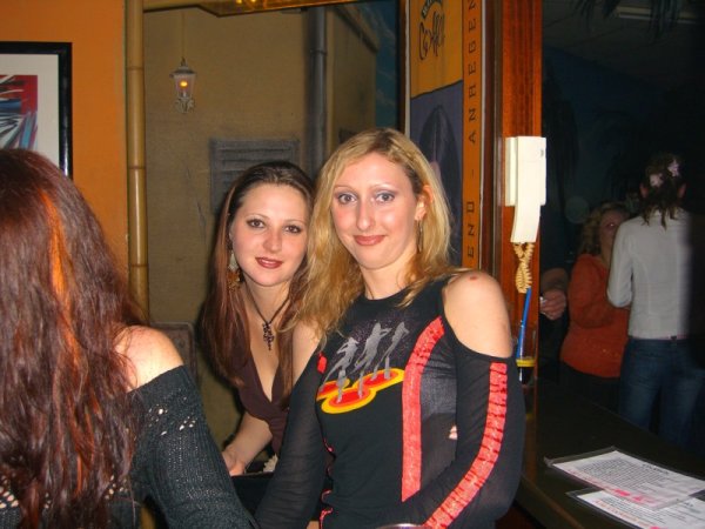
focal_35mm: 38
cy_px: 264
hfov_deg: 49.0
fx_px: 774
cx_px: 352
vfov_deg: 37.7
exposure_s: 1/60
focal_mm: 7.9
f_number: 2.8
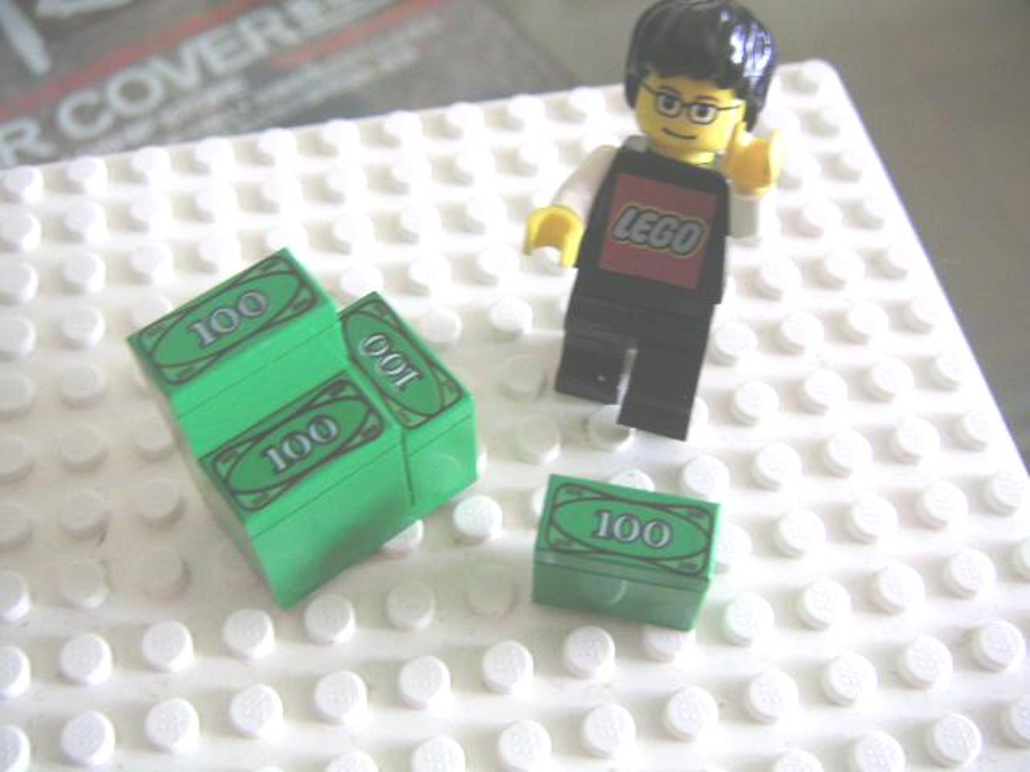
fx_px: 1131
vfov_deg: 37.7
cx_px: 515
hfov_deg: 49.0
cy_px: 386
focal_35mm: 38
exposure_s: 1/15
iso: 100
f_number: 2.8
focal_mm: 6
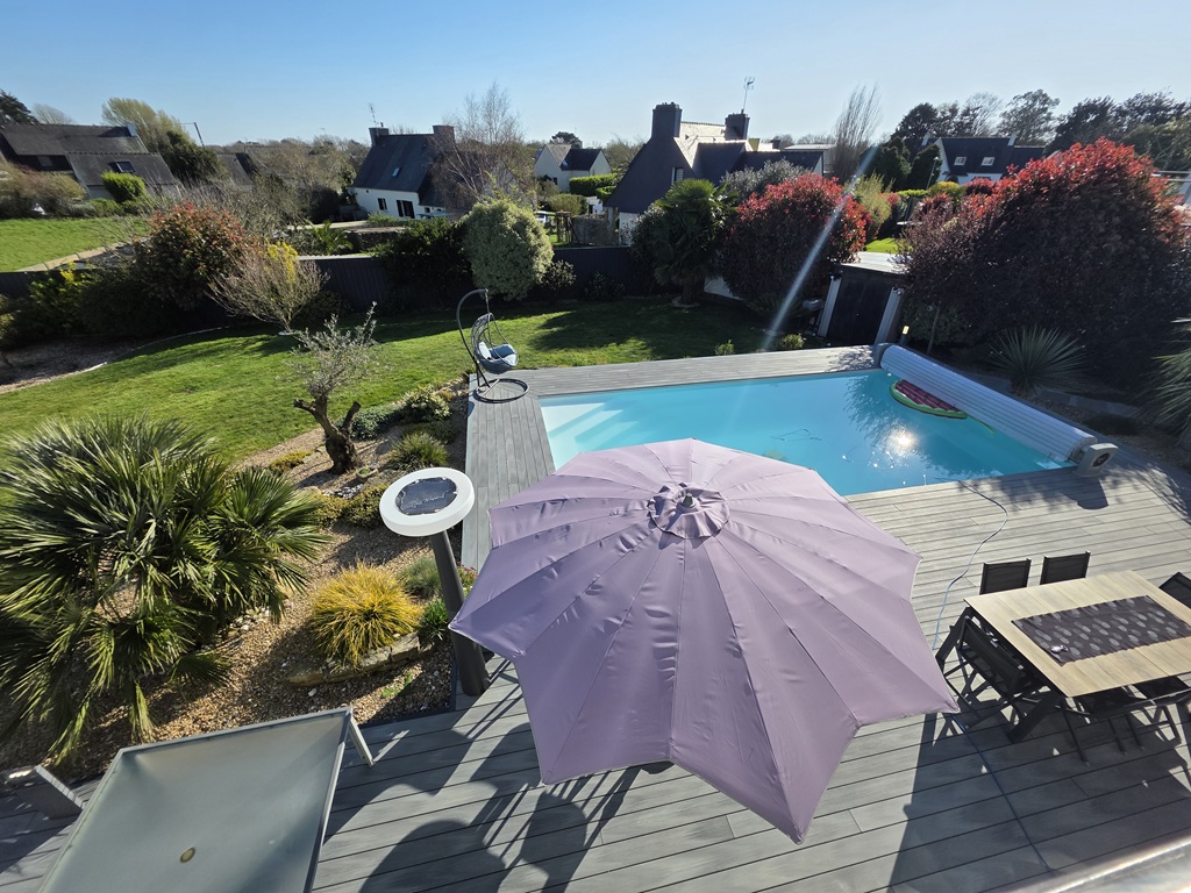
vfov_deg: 89.9
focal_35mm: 13
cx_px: 596
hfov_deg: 106.2
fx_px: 447
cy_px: 446
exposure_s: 1/2463
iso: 40
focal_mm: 2.2
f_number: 1.9
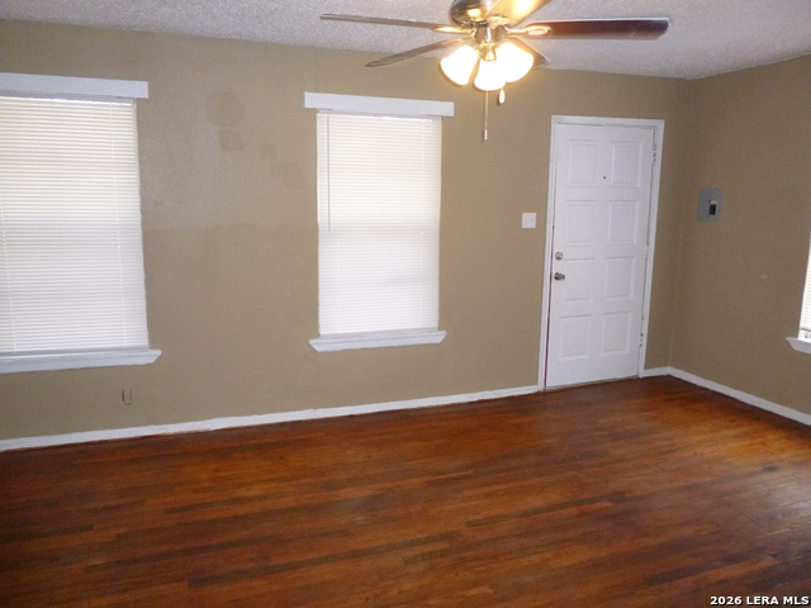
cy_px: 304
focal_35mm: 25
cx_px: 406
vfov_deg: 54.9
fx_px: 586
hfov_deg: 69.4
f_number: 3.1
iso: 400
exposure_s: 1/60
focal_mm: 4.5
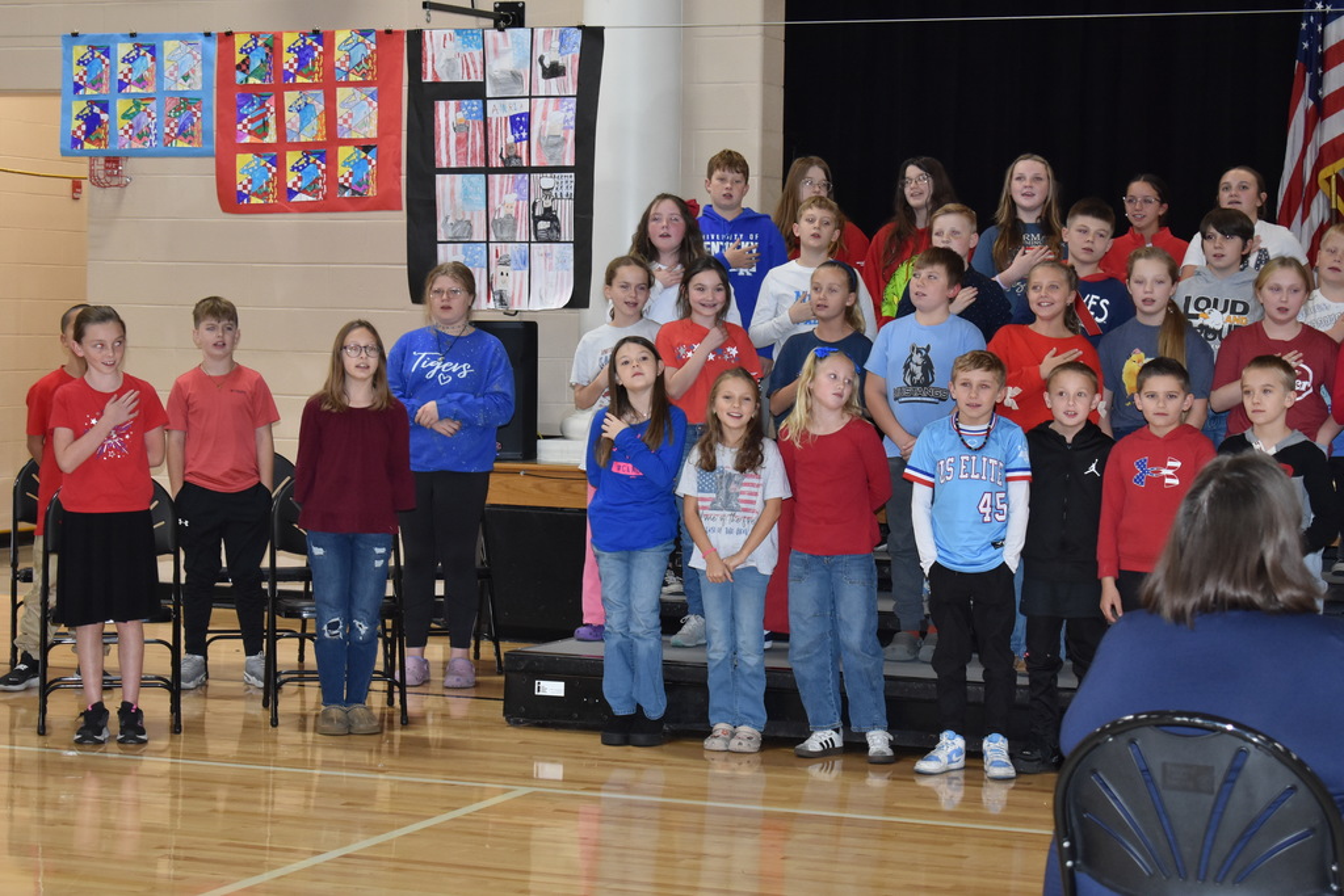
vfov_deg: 16.6
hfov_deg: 24.6
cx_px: 672
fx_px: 3080
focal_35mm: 82
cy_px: 448
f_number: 5.6
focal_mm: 55
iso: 1250
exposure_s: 1/60
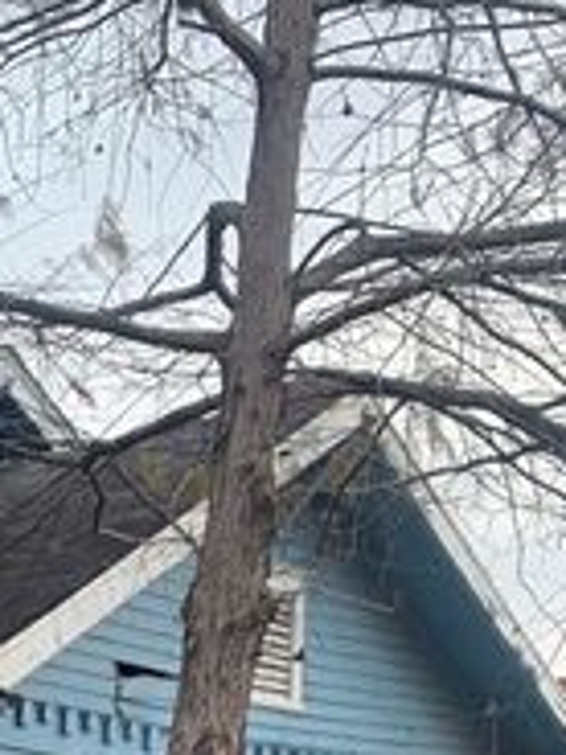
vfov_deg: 18.0
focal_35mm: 94
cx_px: -353
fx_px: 2049
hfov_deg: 14.4
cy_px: 1208
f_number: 1.8
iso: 25
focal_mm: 4.25
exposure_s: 1/842
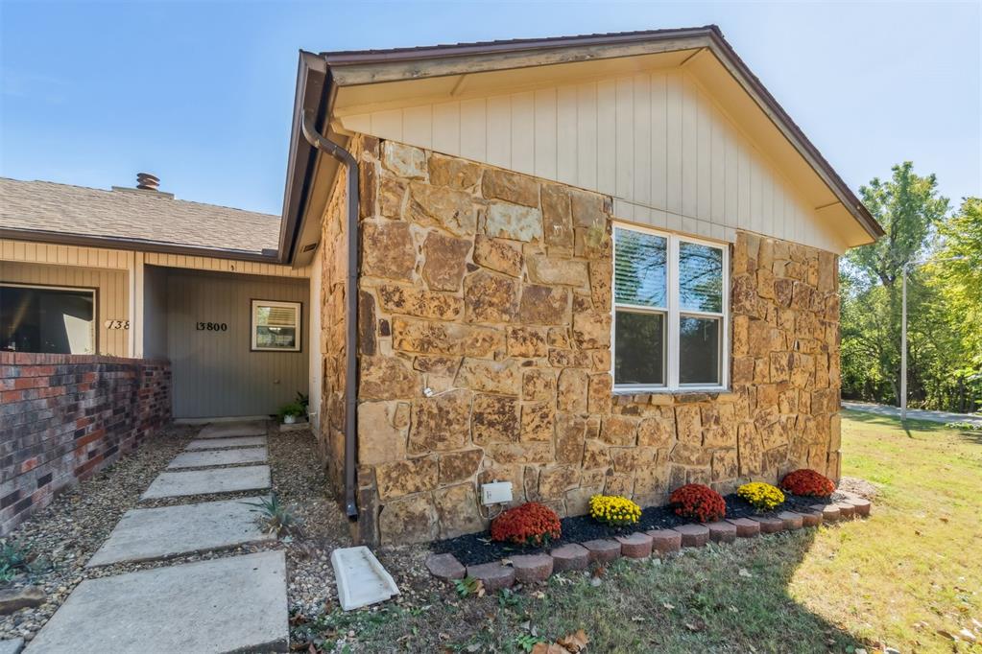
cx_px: 491
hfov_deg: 100.4
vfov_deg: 77.3
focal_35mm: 15
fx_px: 409
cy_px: 327
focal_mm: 10
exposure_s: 1/320
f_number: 8
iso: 100
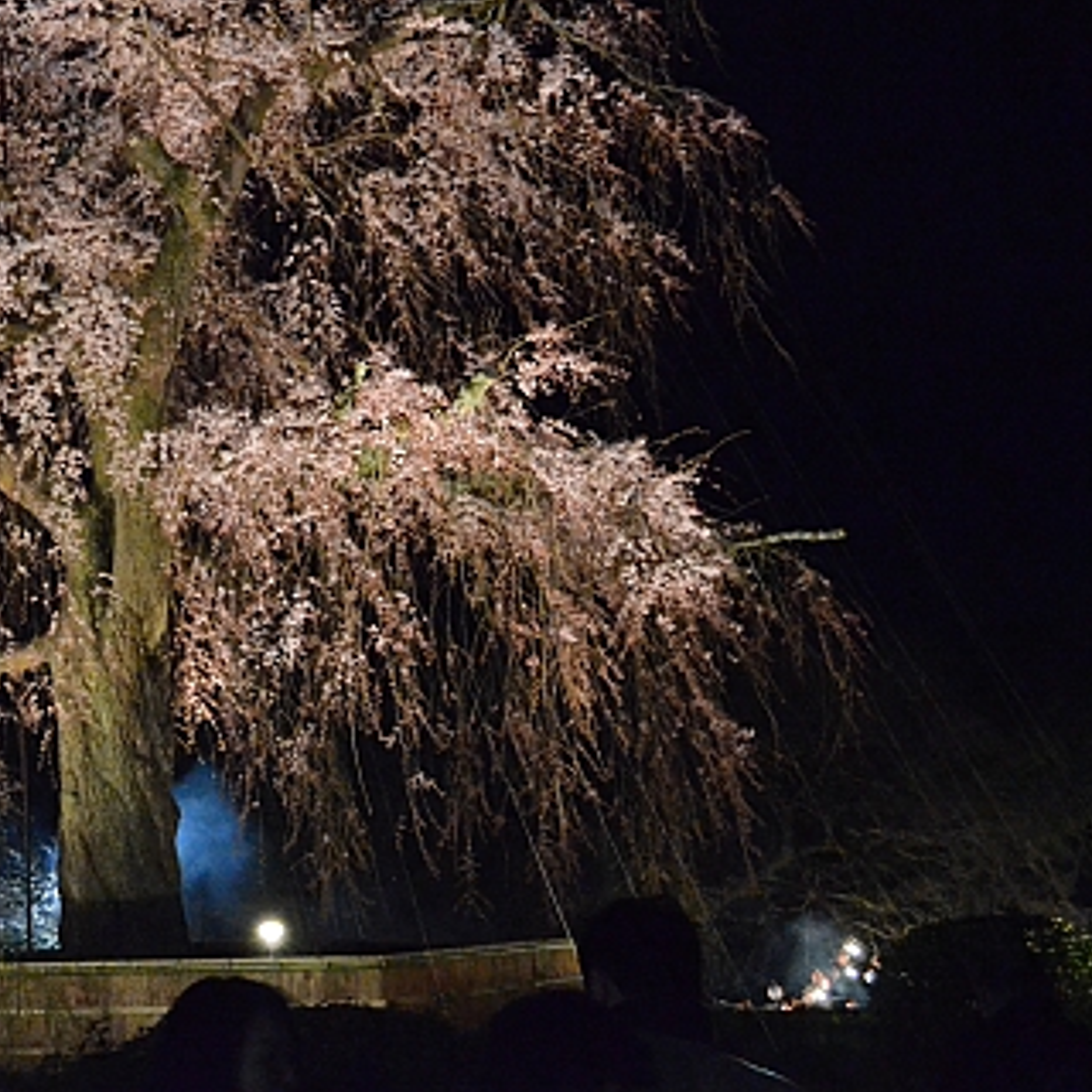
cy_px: 399
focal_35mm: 61
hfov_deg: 26.9
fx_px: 2177
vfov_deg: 28.0
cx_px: 61
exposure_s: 1/100
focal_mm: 24
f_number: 5
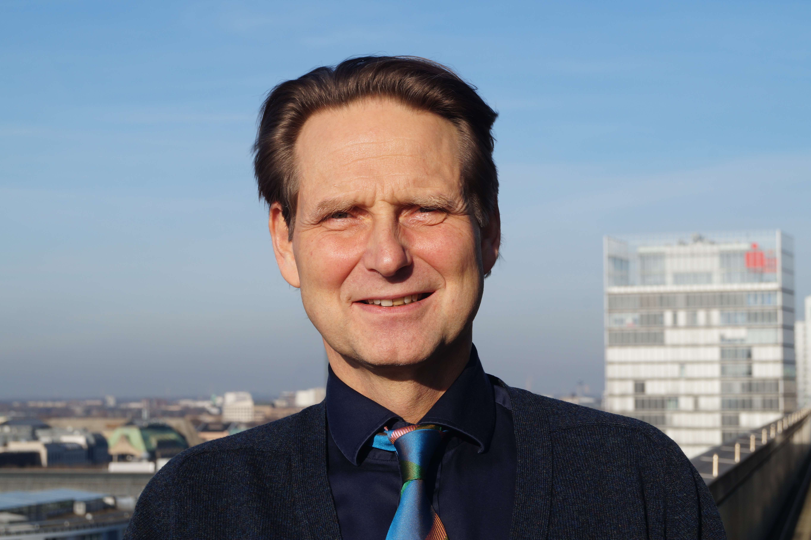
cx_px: 406
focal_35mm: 82
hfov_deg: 24.6
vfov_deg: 16.5
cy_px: 270
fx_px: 1858
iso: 100
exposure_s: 1/200
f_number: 11
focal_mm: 55
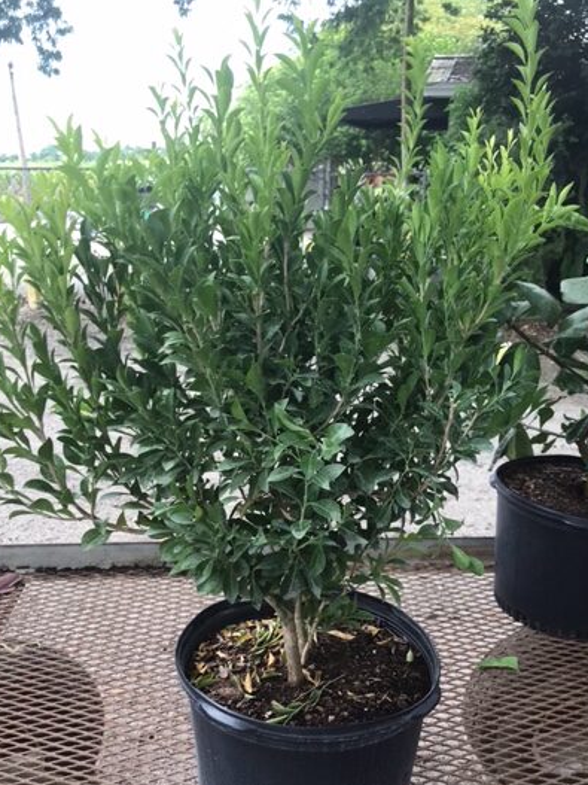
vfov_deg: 53.6
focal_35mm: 34
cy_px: 474
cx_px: 269
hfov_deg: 41.7
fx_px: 770
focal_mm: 3.99
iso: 32
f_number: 1.8
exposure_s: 1/120
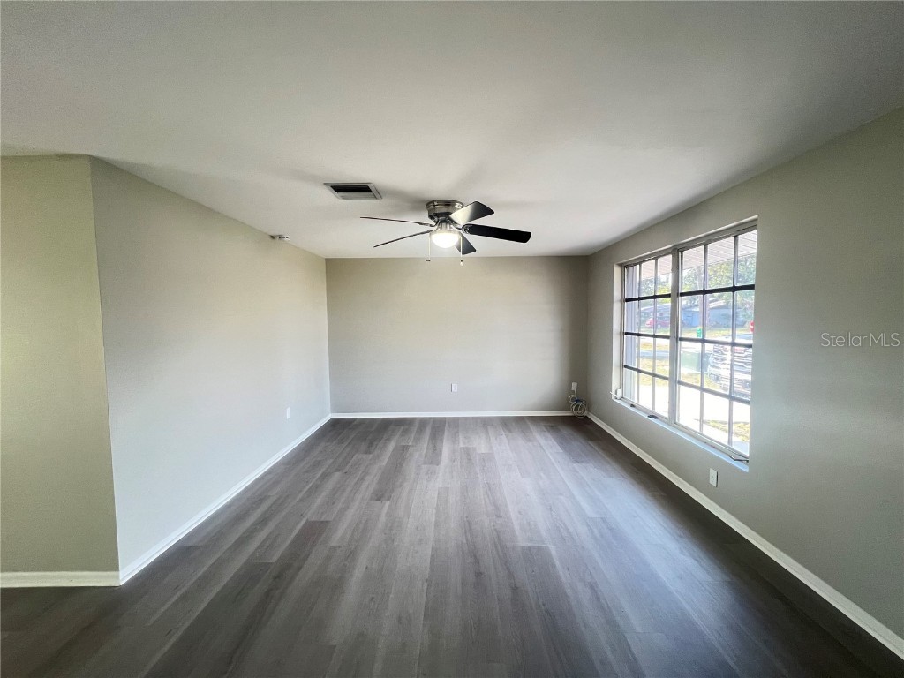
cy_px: 339
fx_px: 339
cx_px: 452
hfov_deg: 106.2
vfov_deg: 89.9
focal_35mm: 13
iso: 200
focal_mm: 1.57
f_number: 1.8
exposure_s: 1/60
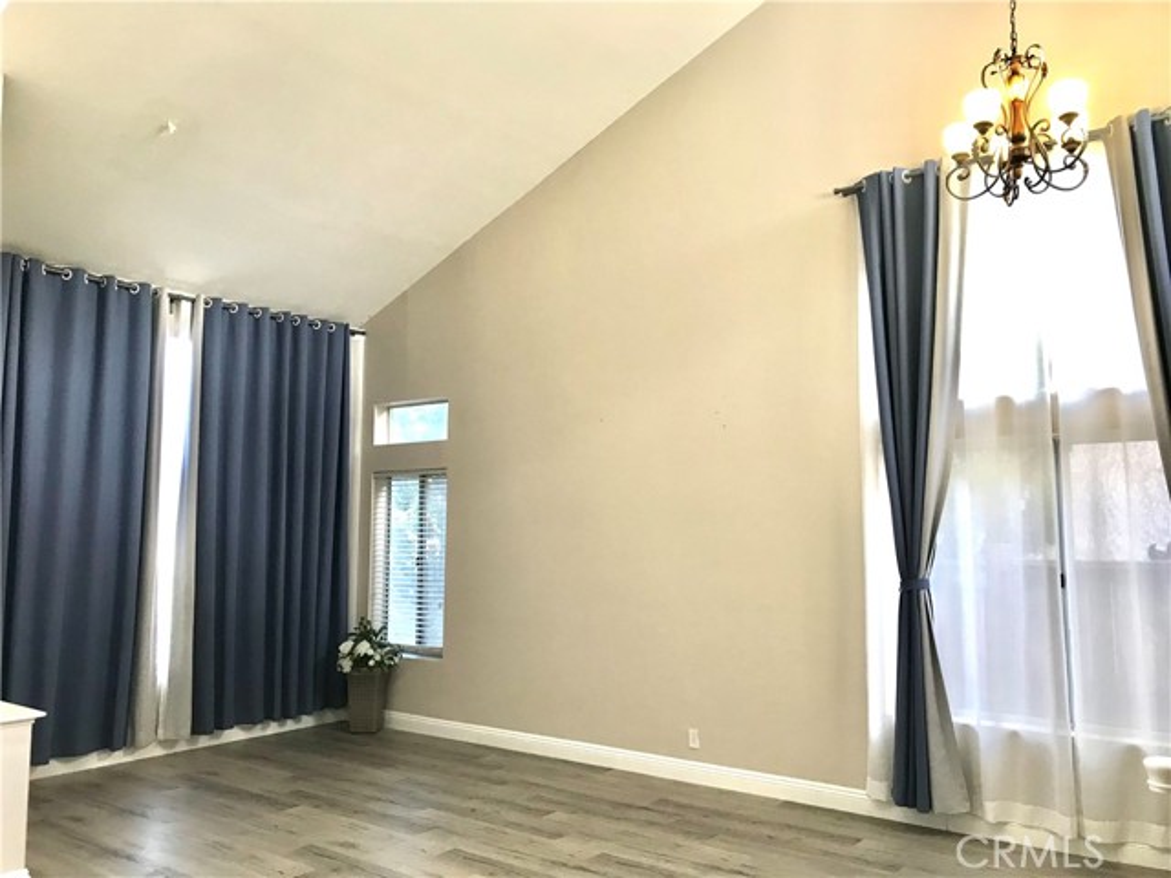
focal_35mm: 28
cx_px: 586
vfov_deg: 49.7
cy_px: 439
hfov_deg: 63.4
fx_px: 947
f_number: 1.8
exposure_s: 1/24
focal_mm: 3.99
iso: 40
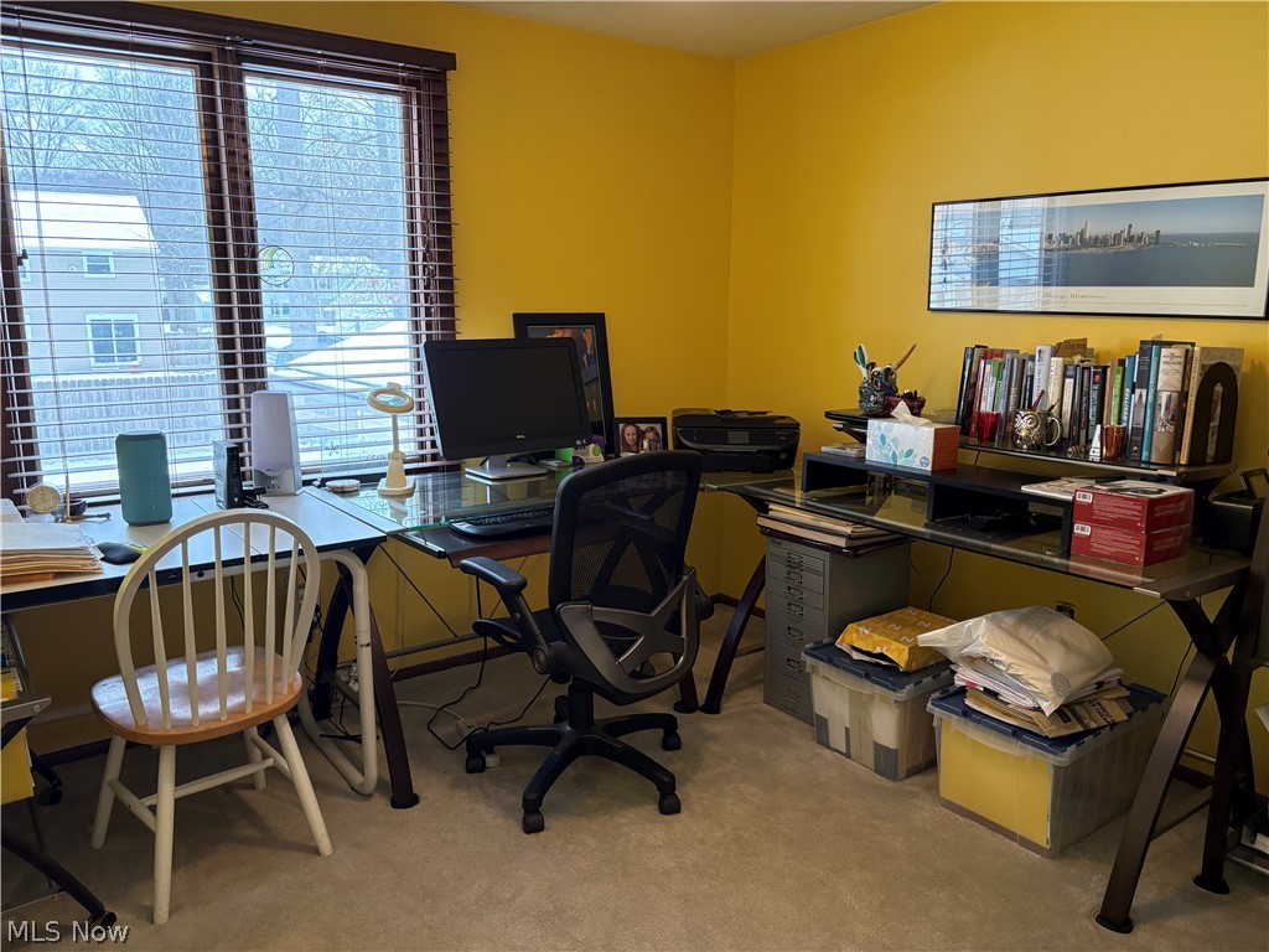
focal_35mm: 26
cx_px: 634
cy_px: 476
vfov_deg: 53.1
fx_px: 953
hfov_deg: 67.3
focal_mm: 5.96
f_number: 1.6
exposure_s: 1/120
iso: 250
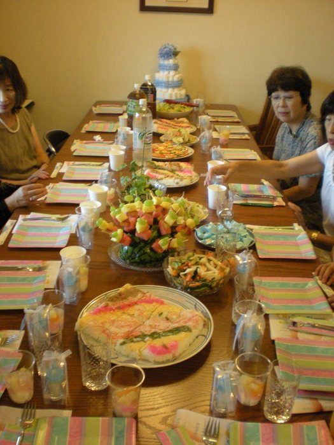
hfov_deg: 37.7
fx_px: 489
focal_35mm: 38
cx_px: 167
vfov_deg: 49.0
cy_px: 222
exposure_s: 1/62.2
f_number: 3.1
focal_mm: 6.3
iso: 363
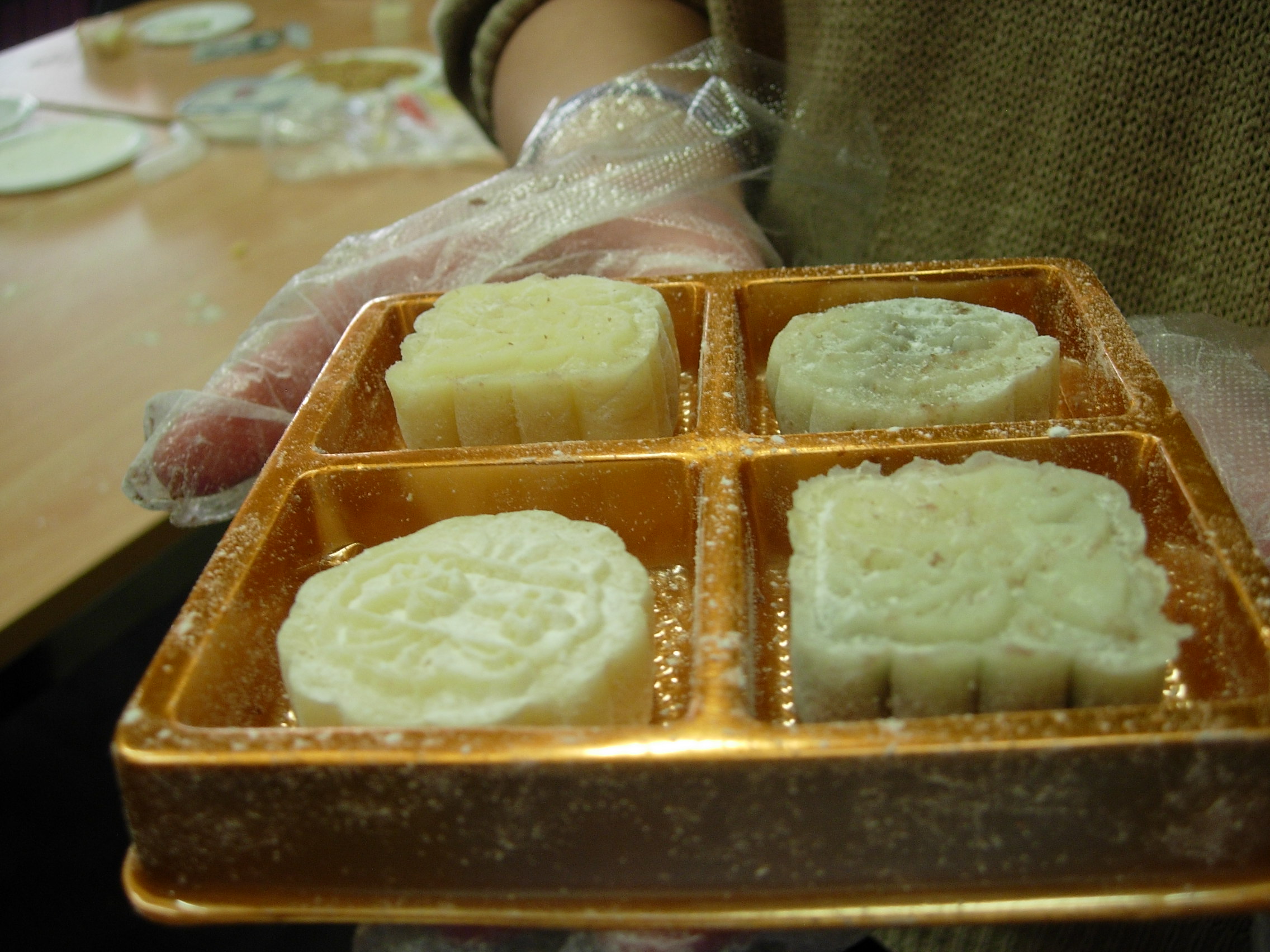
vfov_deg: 37.7
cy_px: 476
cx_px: 635
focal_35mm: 38
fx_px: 1394
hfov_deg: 49.0
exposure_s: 1/30.2
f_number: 2.8
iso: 79
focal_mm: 7.8
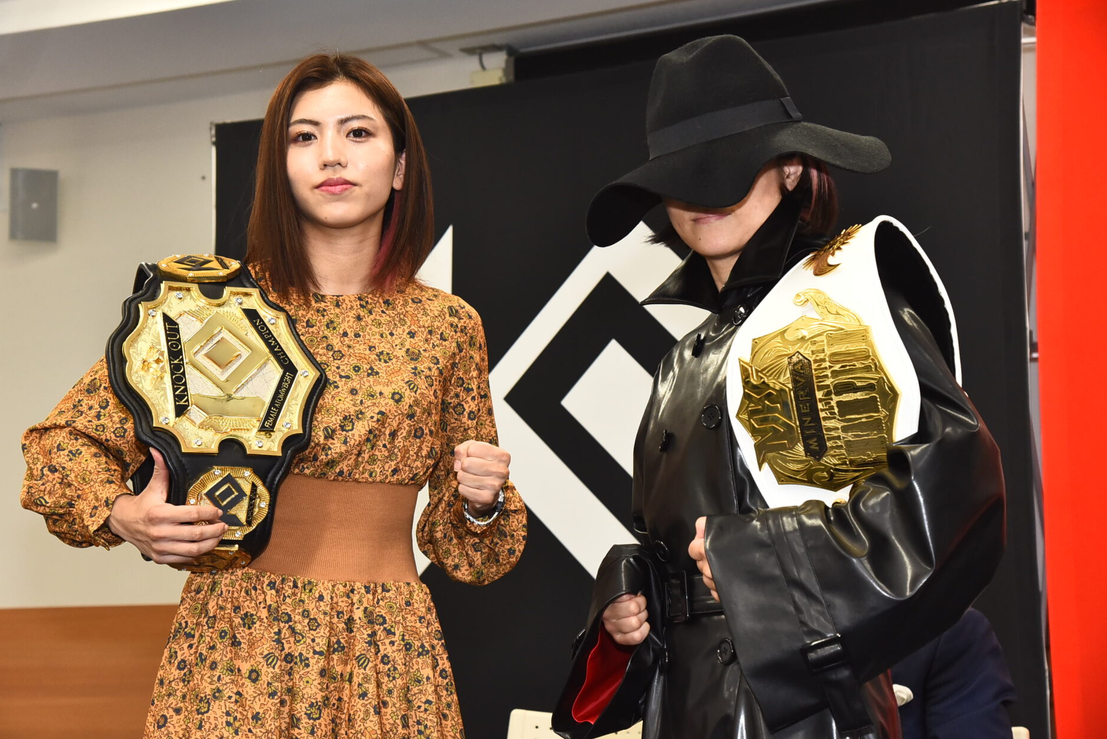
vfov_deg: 20.3
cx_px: 540
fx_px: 2061
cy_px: 362
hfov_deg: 30.1
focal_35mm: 67
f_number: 6.3
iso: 2500
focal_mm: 65
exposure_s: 1/160
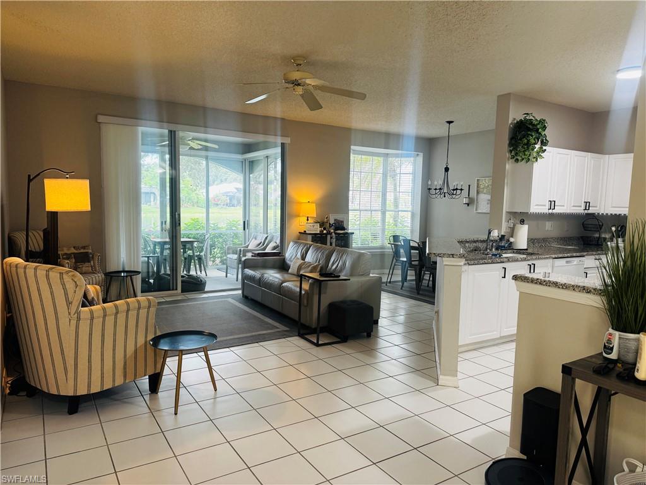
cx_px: 323
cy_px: 242
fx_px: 448
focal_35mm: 24
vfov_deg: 56.8
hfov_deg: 71.6
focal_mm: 6.76
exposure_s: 1/60
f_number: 1.78
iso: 125
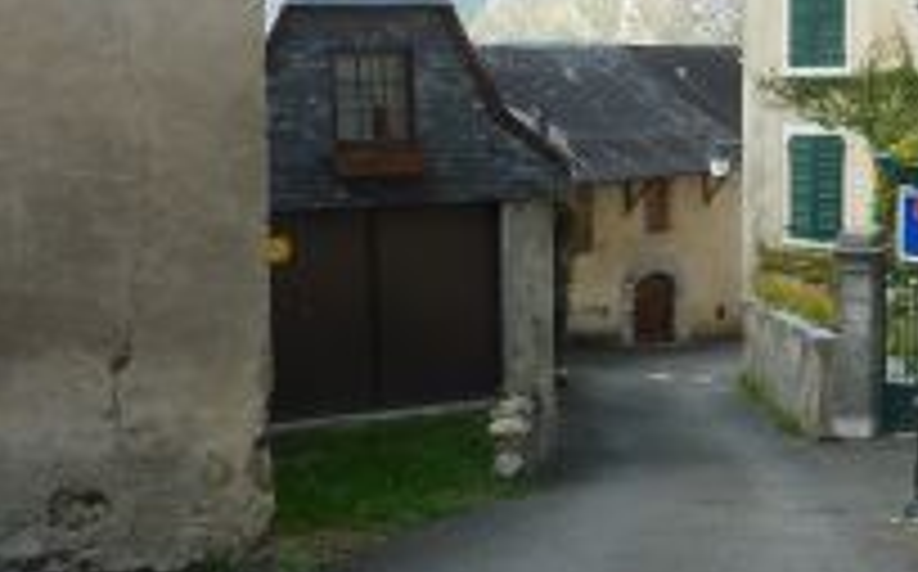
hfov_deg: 38.0
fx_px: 1300
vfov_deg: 24.8
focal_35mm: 52
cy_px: 239
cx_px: 675
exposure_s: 1/200
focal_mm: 4.1
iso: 80
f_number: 4
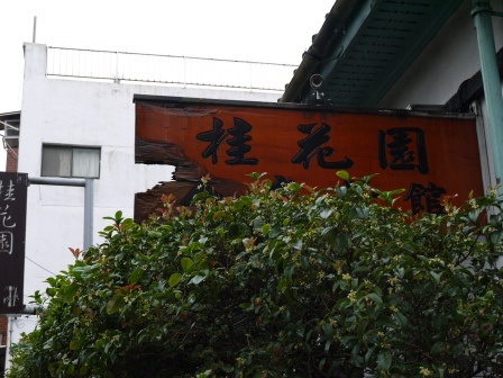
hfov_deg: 32.2
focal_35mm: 60
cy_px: 189
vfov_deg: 24.4
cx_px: 252
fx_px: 872
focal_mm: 30
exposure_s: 1/60
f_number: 5.3
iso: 160
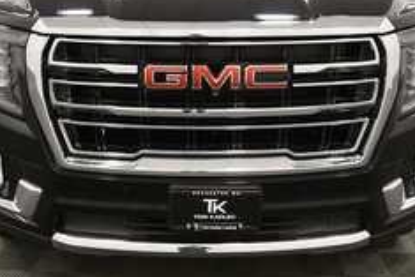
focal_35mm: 51
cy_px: 70
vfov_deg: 26.2
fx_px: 588
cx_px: 194
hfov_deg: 38.8
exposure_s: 1/125
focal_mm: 20
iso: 1100
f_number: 5.6
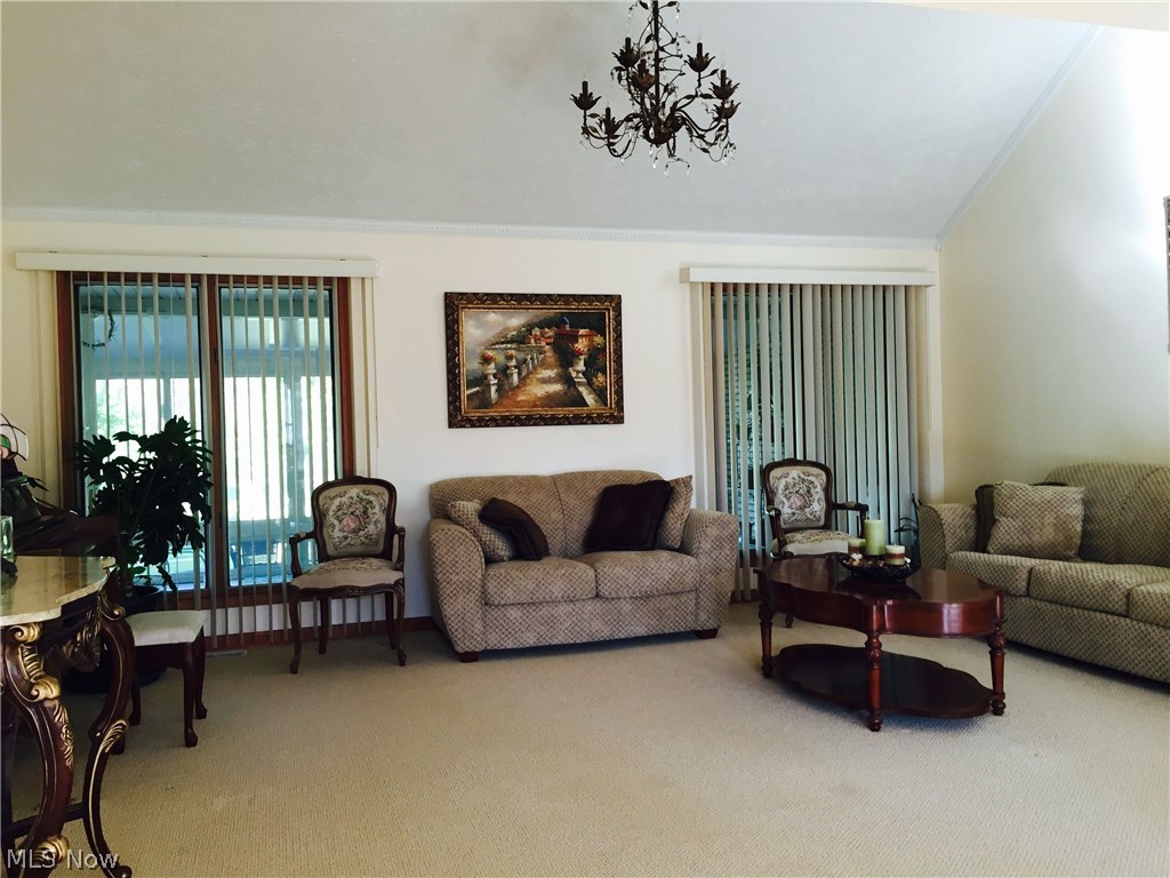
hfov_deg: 61.7
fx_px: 980
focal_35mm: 29
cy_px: 439
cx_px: 585
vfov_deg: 48.2
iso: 64
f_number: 2.2
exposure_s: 1/30
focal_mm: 4.15
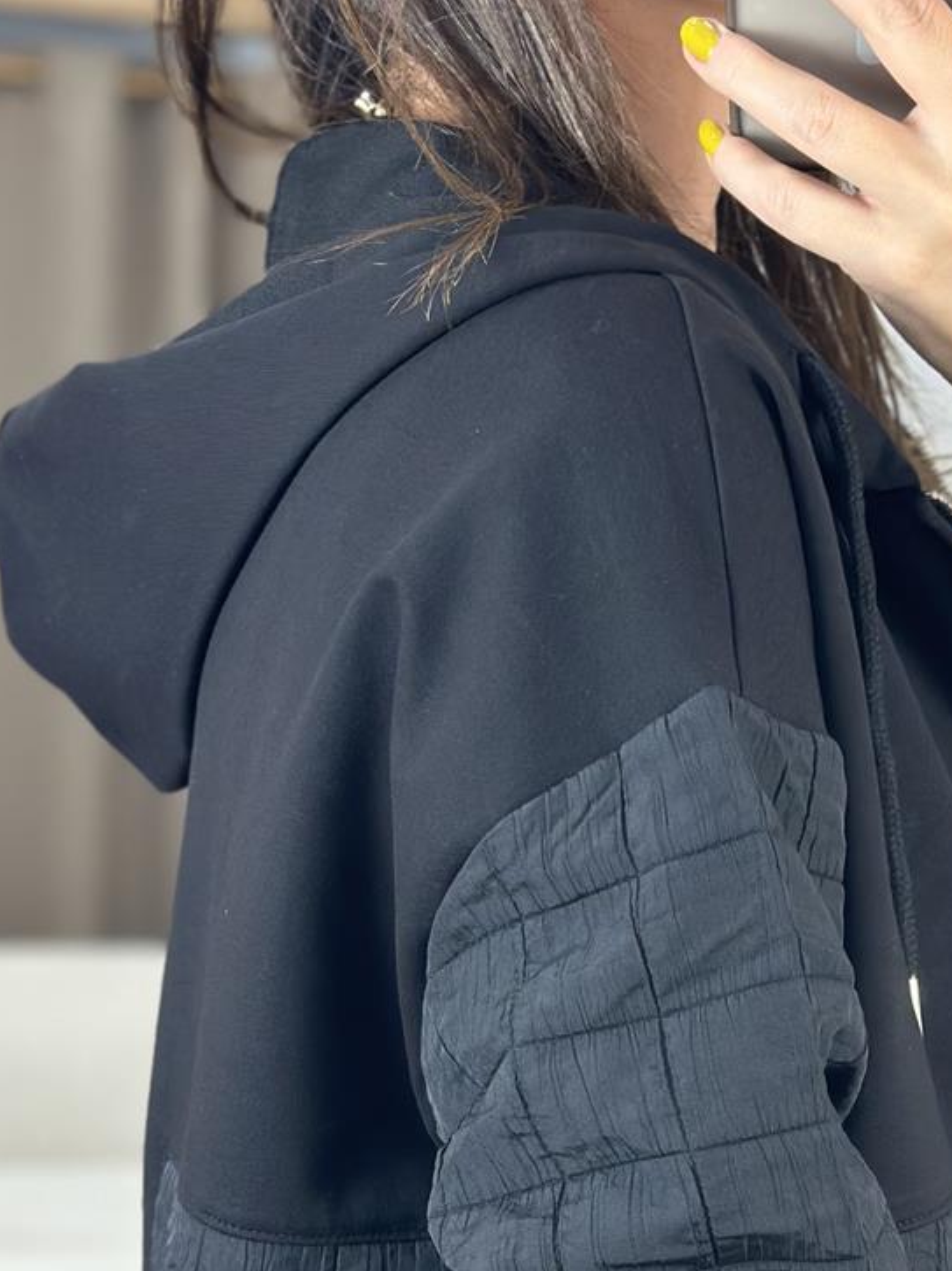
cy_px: 1260
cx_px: 766
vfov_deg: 18.1
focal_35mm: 106
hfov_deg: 13.9
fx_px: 3890
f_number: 1.78
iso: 100
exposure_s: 1/100
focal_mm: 6.86
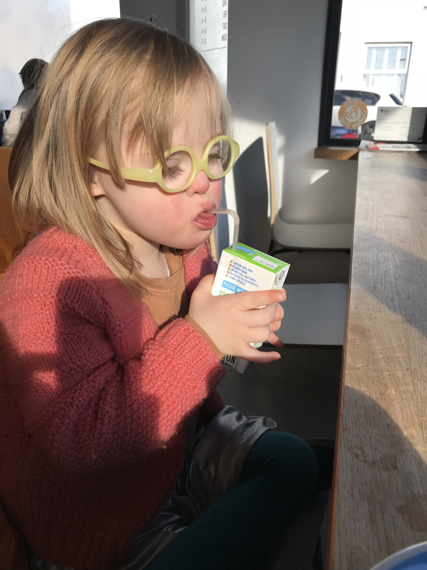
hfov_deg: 49.7
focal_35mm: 28
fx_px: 461
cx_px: 214
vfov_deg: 63.4
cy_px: 285
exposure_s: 1/694
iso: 20
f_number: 1.8
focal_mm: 3.99
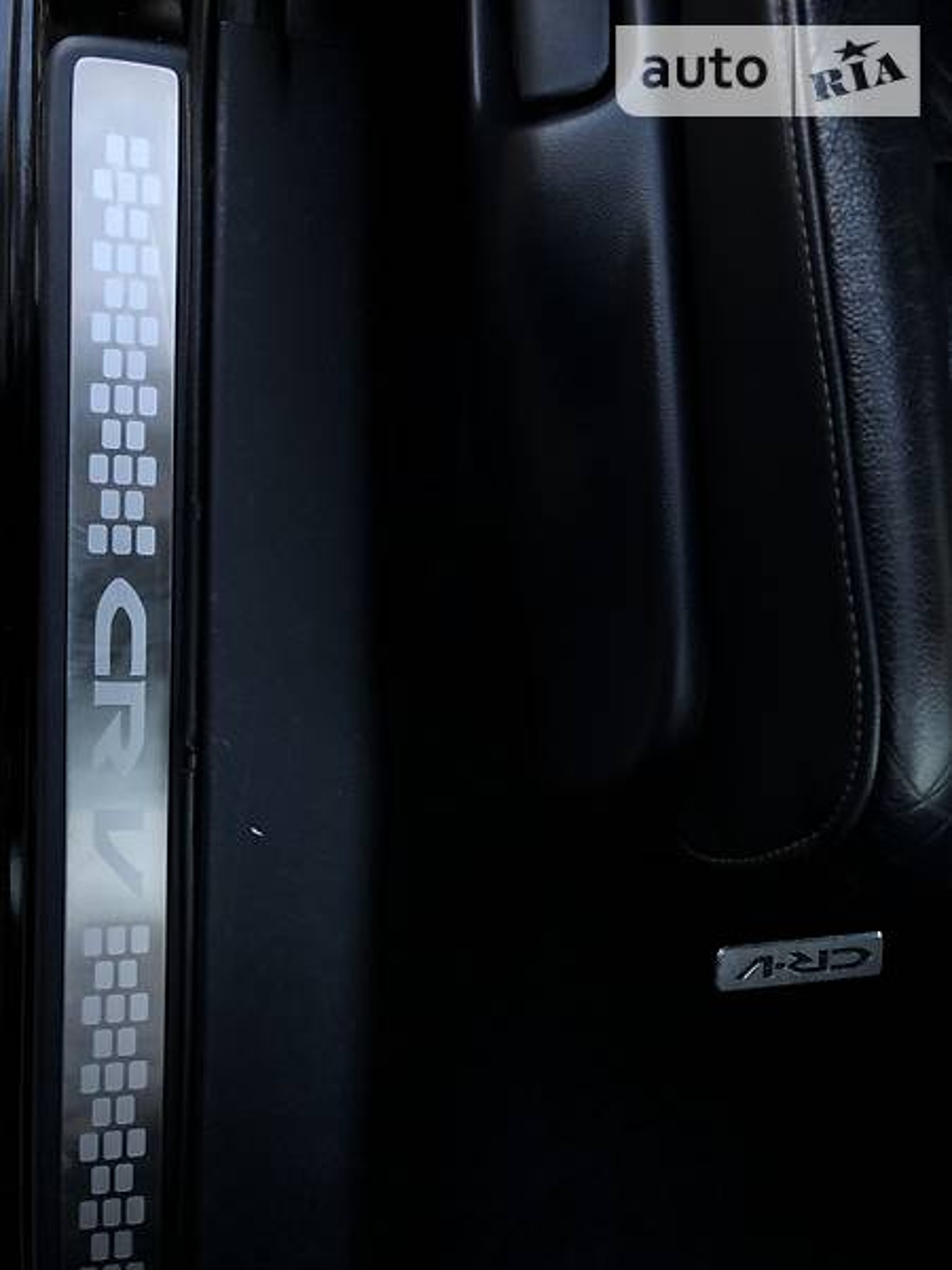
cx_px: 476
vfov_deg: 63.4
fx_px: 1027
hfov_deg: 49.7
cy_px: 635
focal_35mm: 28
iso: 25
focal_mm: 4
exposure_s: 1/40
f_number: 1.8
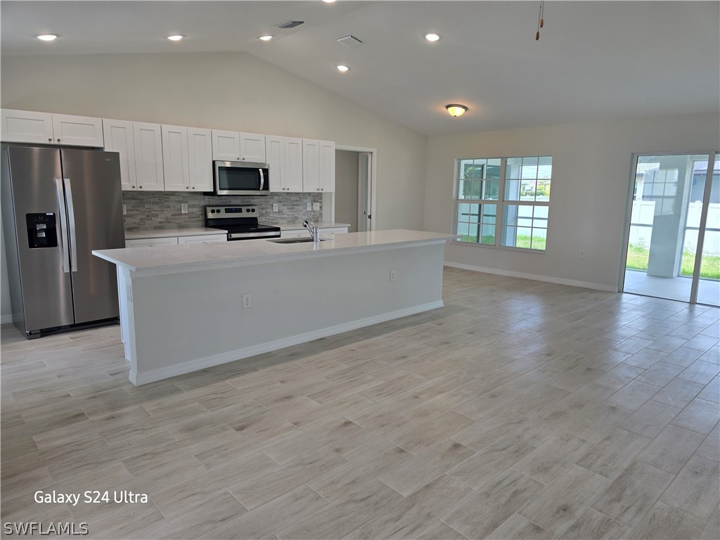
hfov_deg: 73.9
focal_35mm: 23
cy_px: 270
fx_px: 478
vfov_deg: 58.9
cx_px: 360
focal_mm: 6.3
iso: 32
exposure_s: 1/120
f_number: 1.7
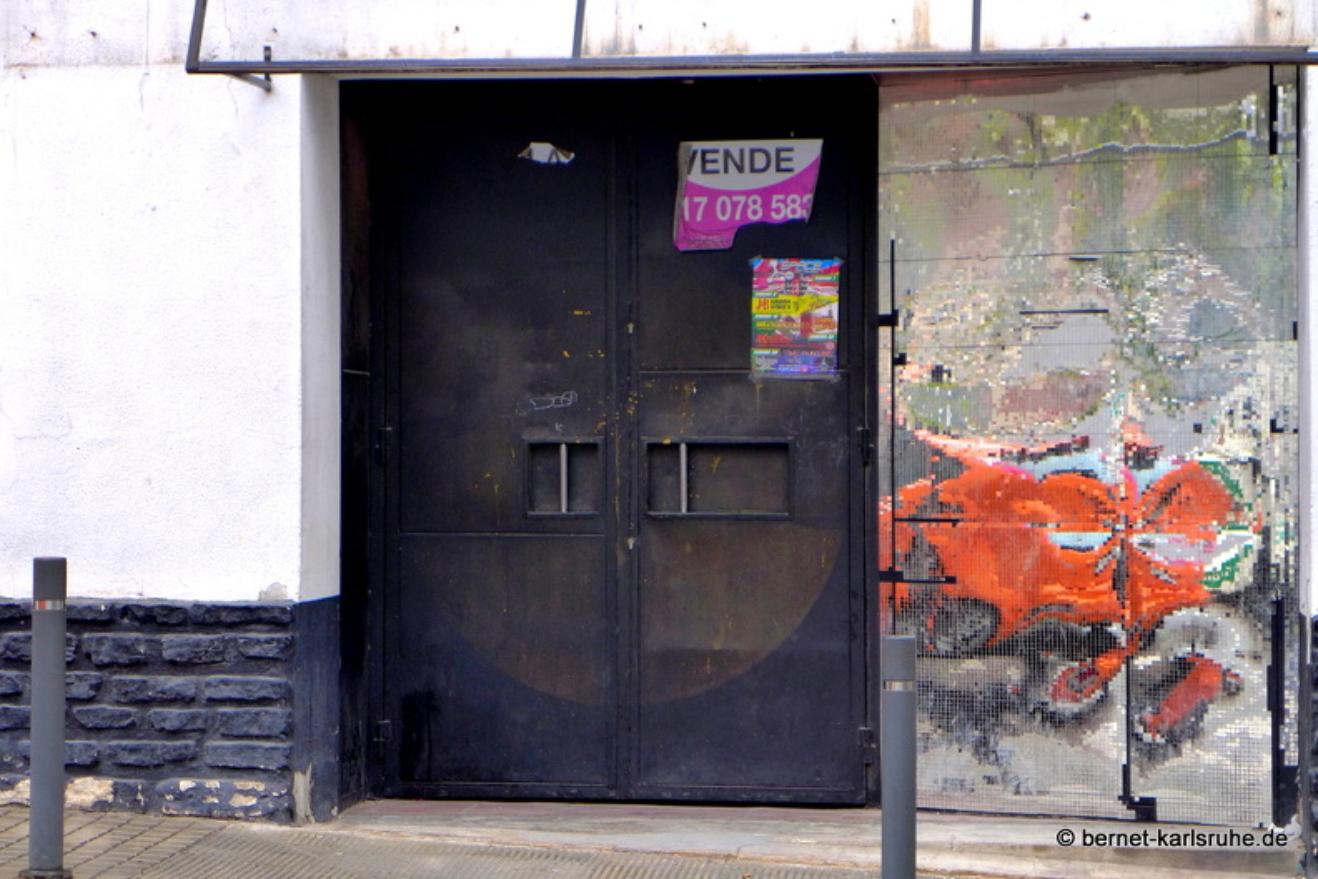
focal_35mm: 90
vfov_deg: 15.2
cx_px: 659
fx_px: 3295
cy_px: 440
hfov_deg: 22.6
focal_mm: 17.7
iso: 125
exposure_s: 1/100
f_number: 2.8
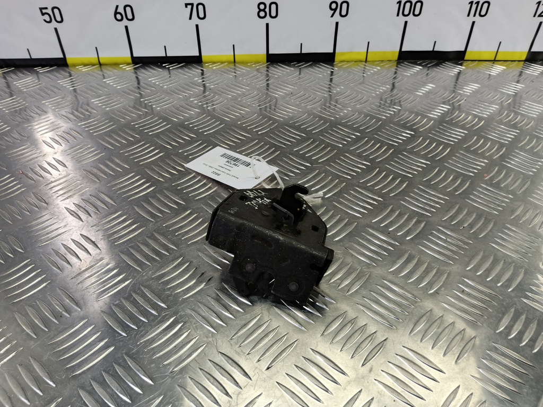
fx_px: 361
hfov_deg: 73.9
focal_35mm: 23
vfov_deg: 58.9
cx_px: 272
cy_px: 204
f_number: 1.6
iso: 93
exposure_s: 1/33.3
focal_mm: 4.11
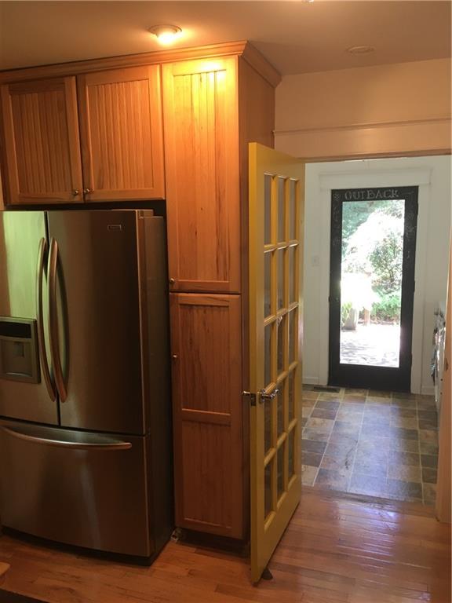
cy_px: 302
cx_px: 226
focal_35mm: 29
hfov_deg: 48.2
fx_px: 505
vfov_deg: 61.7
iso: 80
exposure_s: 1/30
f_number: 2.2
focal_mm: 4.15
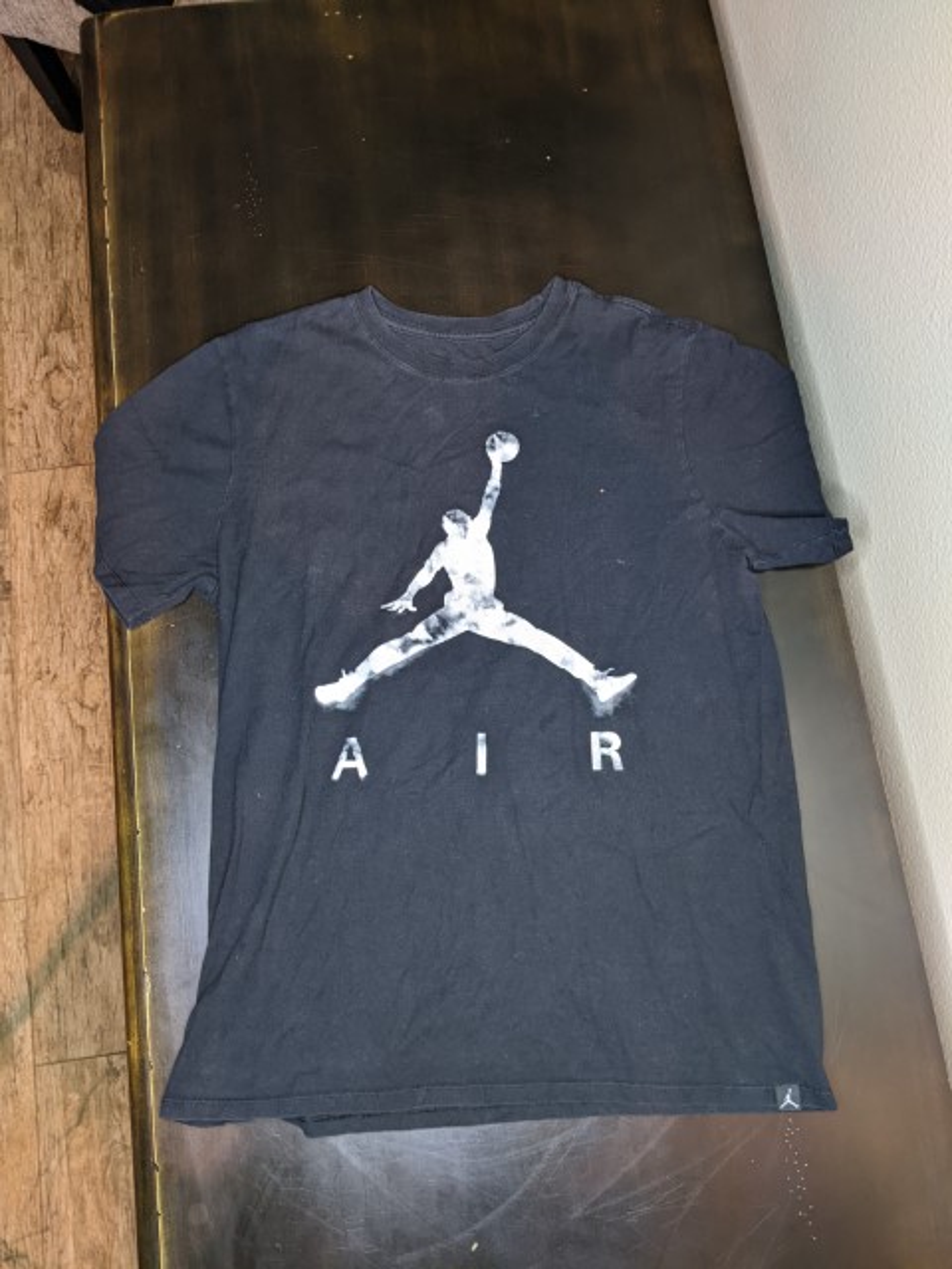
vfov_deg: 65.3
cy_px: 634
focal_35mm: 27
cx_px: 476
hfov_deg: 51.4
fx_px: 990
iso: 88
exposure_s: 1/24
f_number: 1.8
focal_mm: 4.44
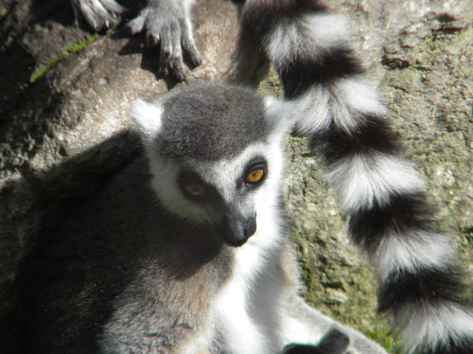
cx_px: 236
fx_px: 5657
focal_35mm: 414
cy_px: 177
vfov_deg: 3.6
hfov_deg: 4.8
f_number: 5.4
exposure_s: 1/250
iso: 101
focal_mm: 75
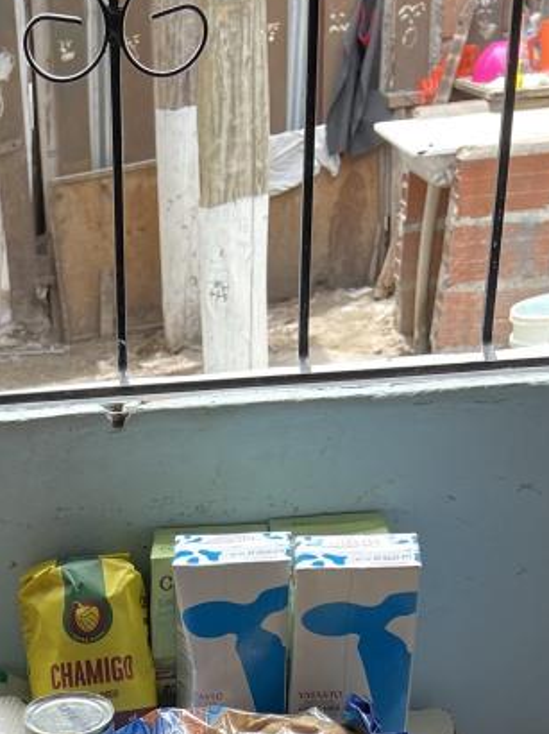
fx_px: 1376
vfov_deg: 26.4
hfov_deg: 21.4
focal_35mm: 65
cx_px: -59
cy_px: 890
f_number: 1.5
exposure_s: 1/167
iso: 40
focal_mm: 5.7
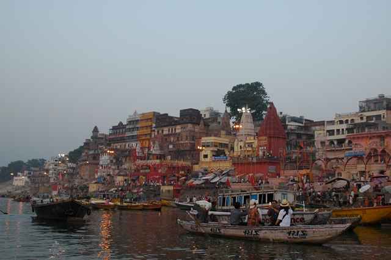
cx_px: 196
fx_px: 521
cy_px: 130
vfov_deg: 28.0
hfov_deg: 41.1
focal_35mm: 48
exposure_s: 1/60
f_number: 6.3
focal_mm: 32
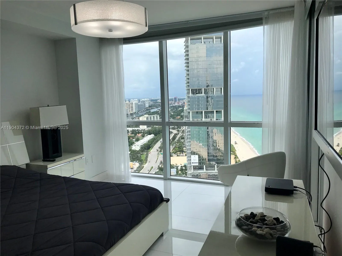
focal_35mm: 28
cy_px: 128
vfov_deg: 49.7
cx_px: 171
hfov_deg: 63.4
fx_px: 277
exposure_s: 1/977
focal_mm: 3.99
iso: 20
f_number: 1.8
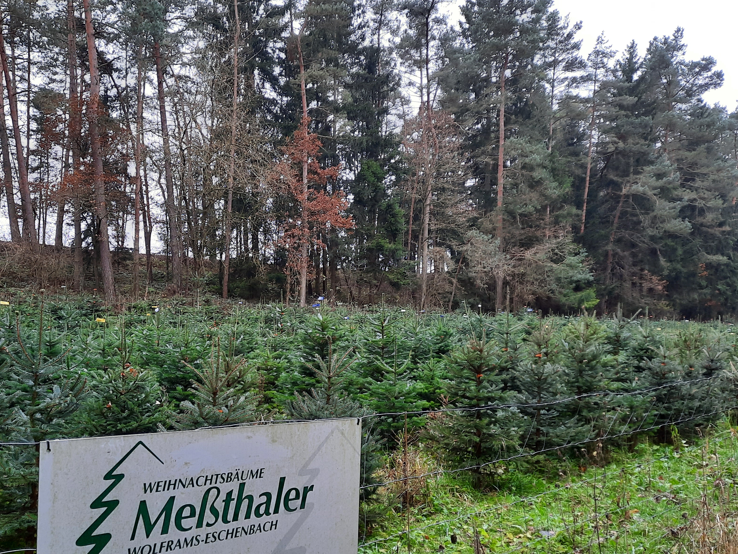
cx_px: 298
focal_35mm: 32
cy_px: 340
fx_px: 682
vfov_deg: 43.9
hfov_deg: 56.4
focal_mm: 4.6
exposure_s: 1/50
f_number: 2
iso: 100
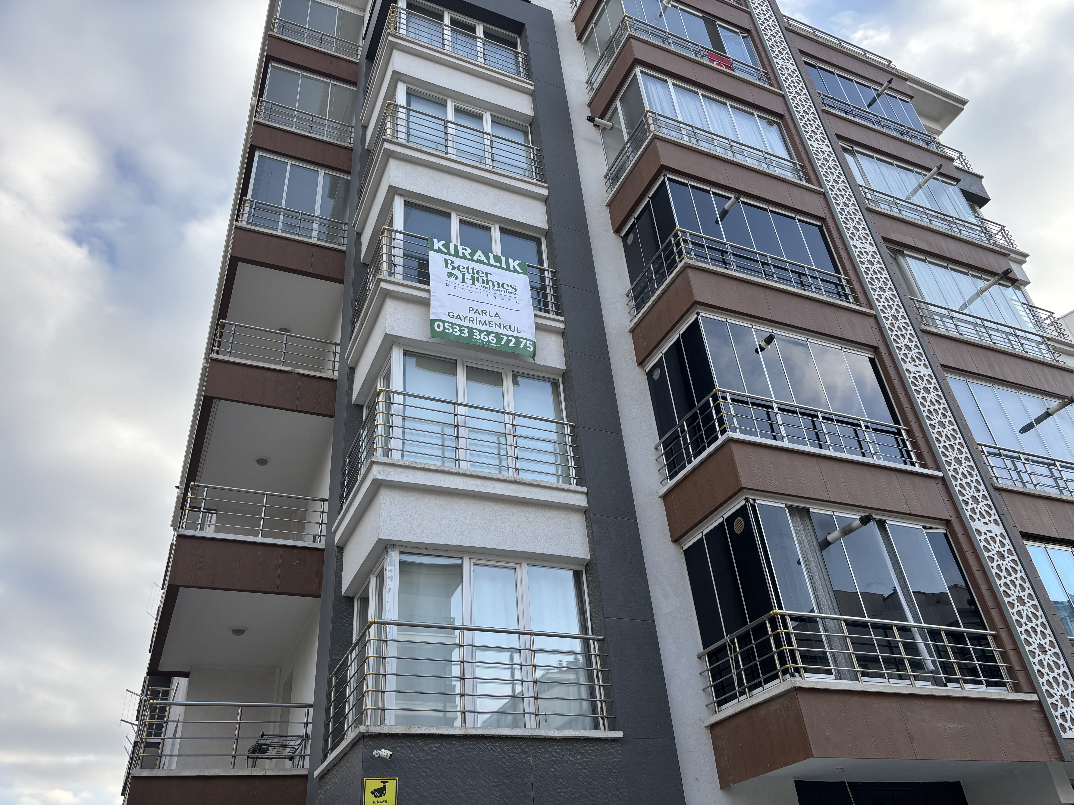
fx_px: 807
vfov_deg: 53.1
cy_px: 402
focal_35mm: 26
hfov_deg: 67.3
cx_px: 537
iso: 50
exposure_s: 1/641
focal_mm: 5.96
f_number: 1.6
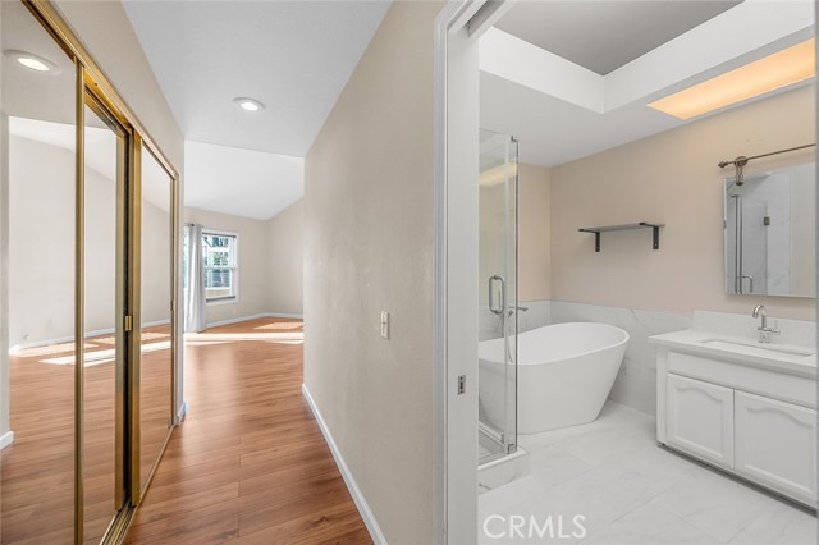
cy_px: 272
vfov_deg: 81.1
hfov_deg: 104.3
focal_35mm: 14
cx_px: 410
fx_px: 318
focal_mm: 14
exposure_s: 1/250
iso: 1000
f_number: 5
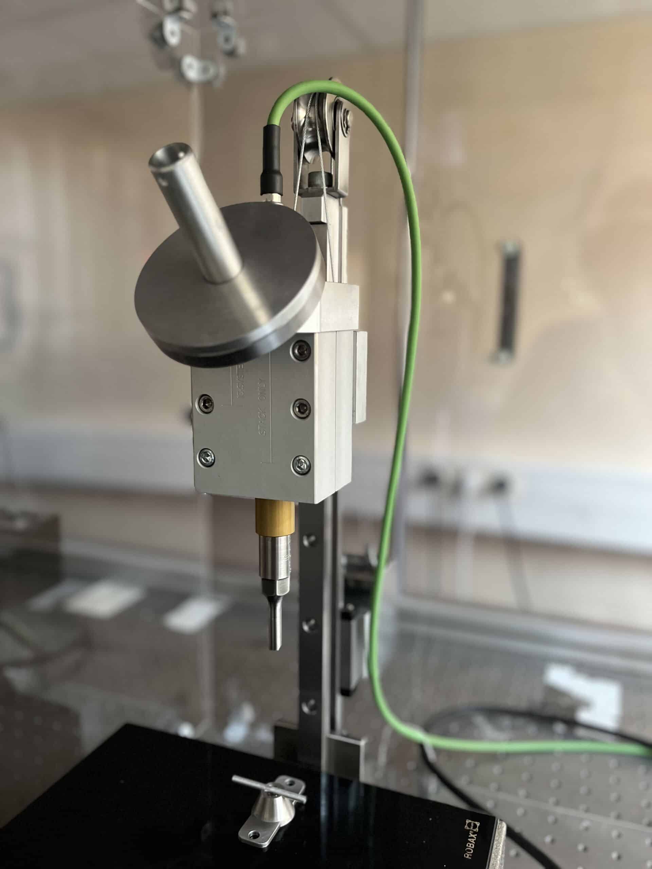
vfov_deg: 67.3
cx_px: 326
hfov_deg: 53.1
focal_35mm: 26
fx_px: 653
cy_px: 434
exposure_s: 1/60
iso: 400
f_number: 1.6
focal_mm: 5.1
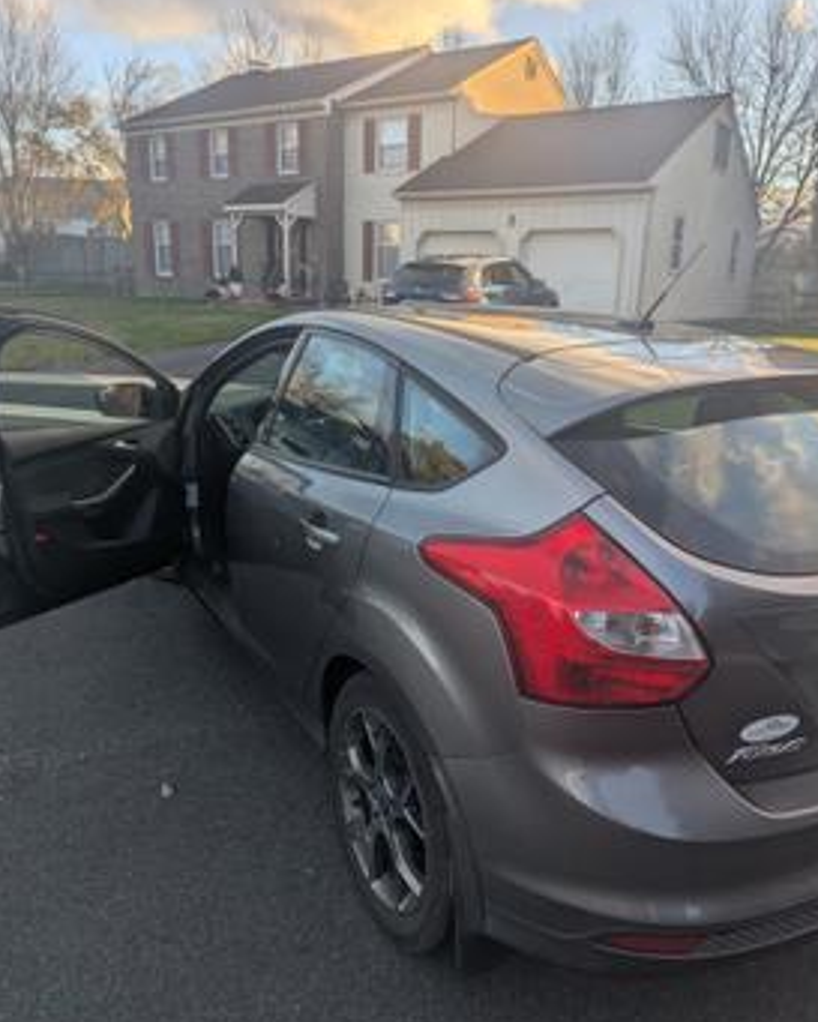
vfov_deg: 66.0
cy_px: 504
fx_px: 786
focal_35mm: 26
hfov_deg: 55.0
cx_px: 415
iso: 40
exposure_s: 1/468
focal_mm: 6.81
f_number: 1.85
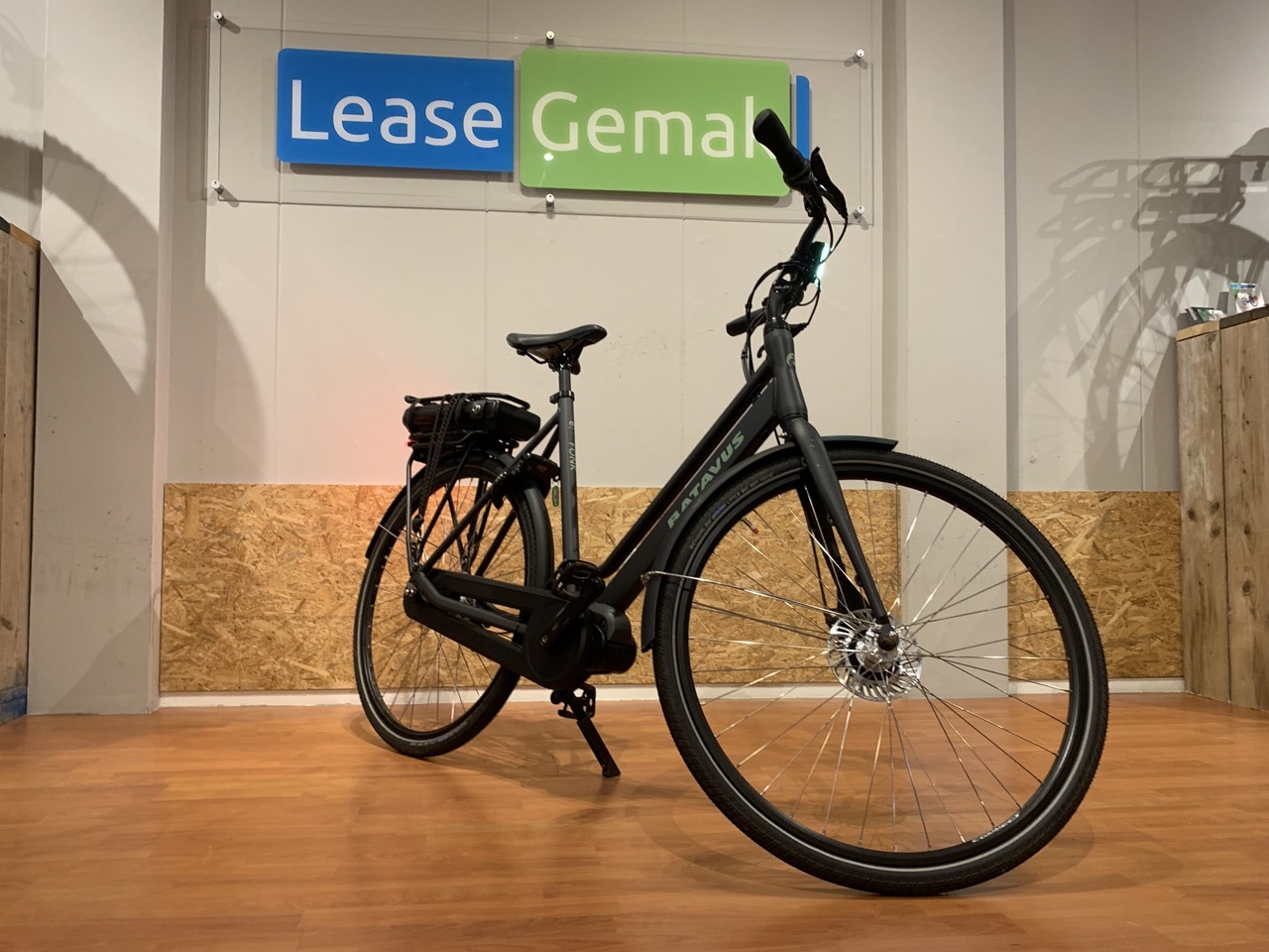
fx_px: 953
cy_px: 476
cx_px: 634
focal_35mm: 26
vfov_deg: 53.1
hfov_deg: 67.3
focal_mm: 4.25
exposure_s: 1/50
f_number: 1.8
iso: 160
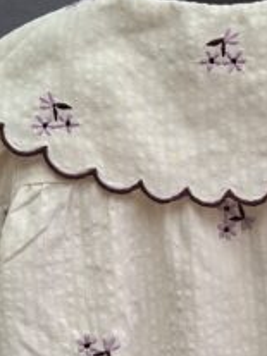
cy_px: 316
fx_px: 916
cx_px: 238
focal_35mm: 89
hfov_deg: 16.4
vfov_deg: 21.6
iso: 100
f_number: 1.8
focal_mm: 5.54
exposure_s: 1/100
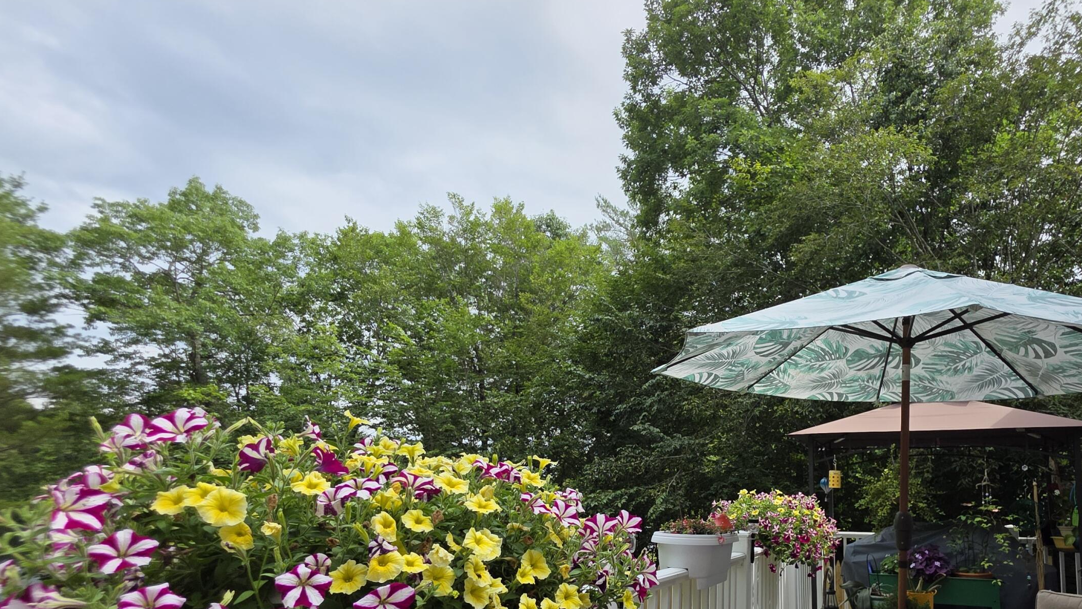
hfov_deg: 85.1
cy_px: 429
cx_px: 672
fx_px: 574
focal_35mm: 20
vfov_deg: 54.2
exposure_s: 1/1695
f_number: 1.9
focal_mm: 2.2
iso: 40
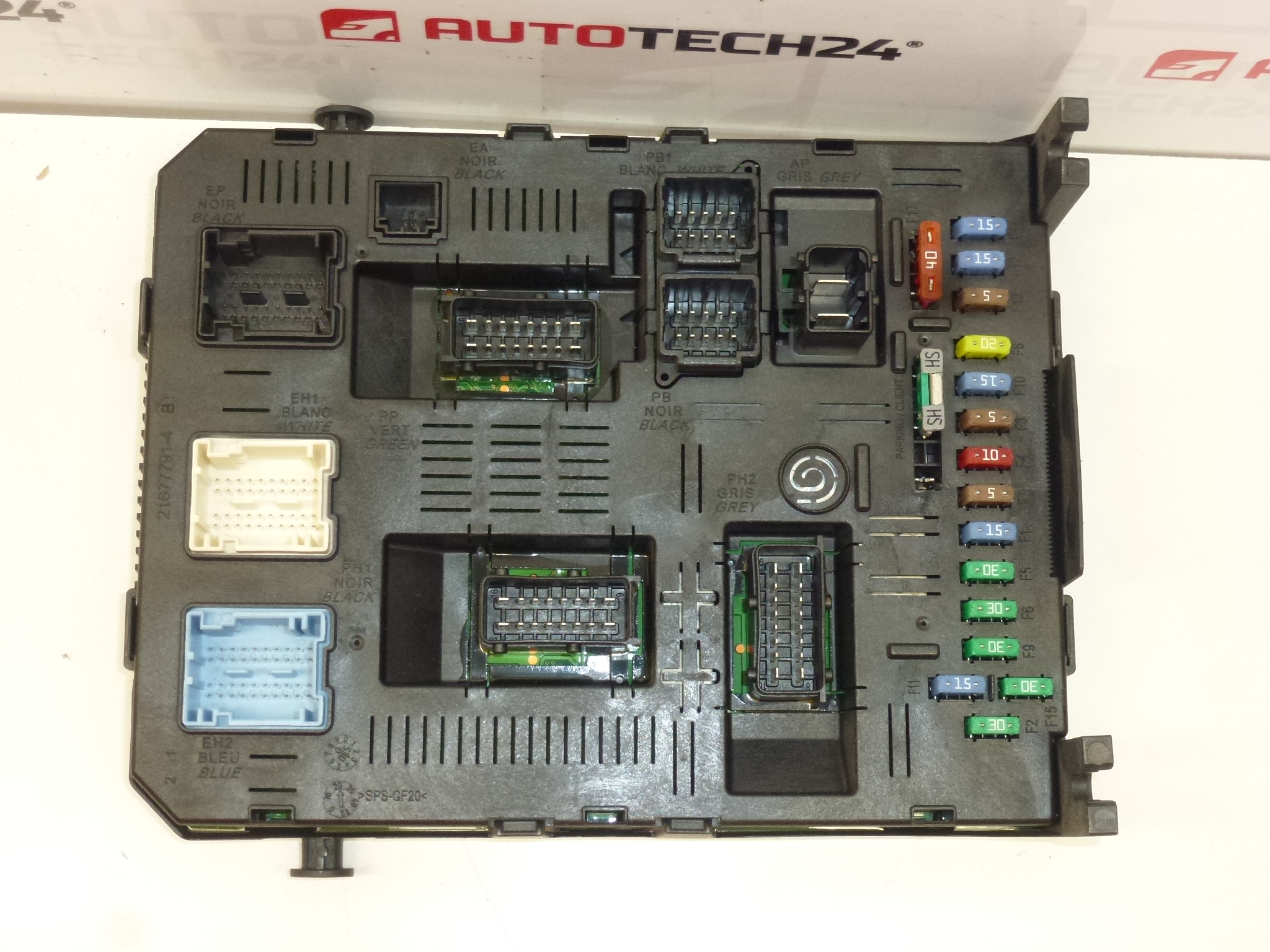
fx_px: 1908
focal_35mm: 52
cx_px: 635
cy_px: 476
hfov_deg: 36.8
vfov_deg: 28.0
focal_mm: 9.4
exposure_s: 1/80
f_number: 4.3
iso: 400
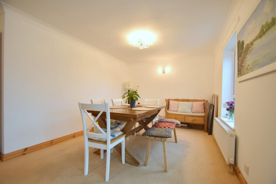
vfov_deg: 77.3
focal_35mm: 15
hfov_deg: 100.4
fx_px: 115
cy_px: 92
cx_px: 138
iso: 800
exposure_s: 1/125
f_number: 4
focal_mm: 10
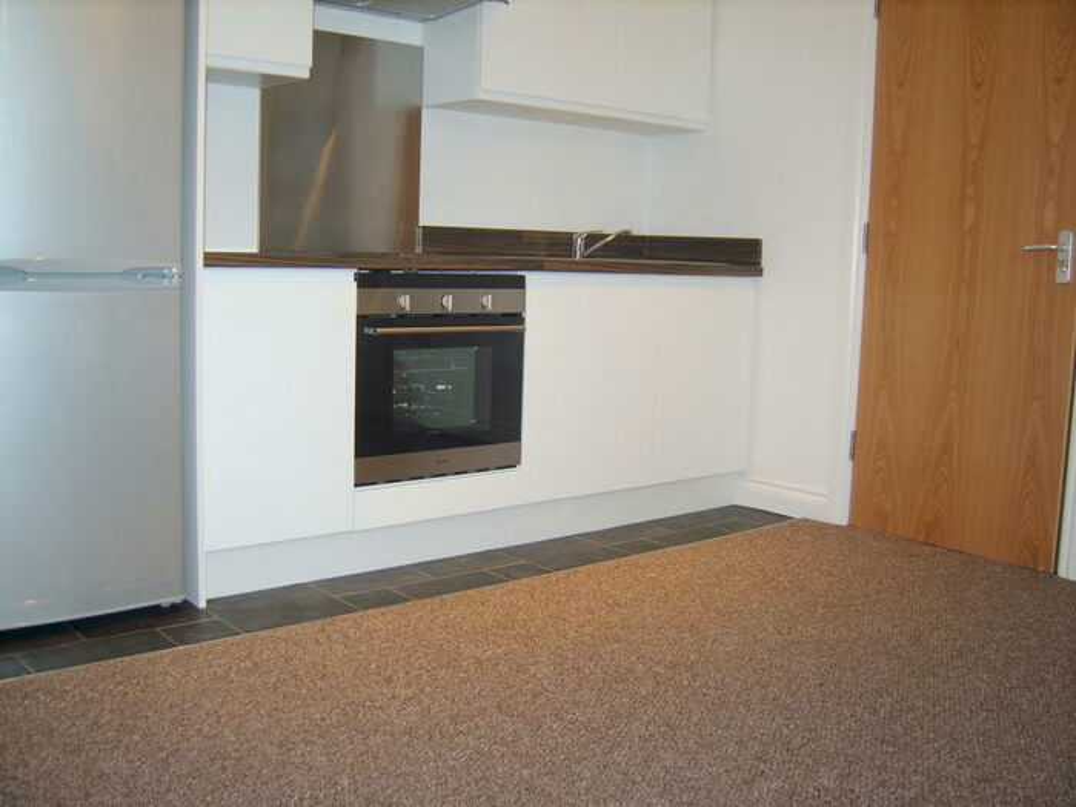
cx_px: 538
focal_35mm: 35
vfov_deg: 40.7
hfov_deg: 52.6
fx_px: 1088
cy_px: 404
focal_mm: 7.4
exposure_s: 1/30
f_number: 2.8
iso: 100
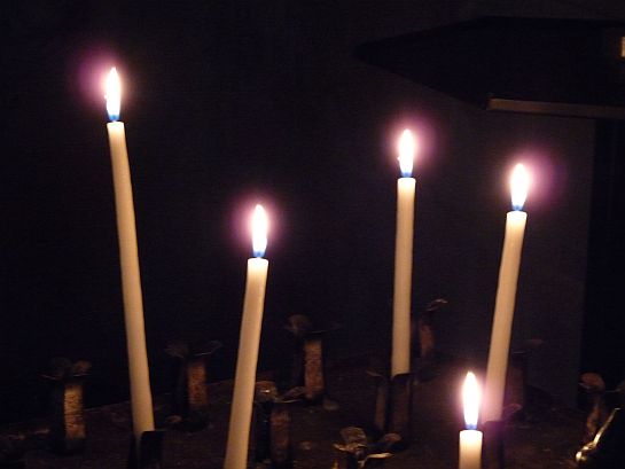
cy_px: 234
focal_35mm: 125
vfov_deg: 11.9
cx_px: 312
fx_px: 2257
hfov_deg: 15.8
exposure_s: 1/13
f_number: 3.6
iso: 800
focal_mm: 22.3
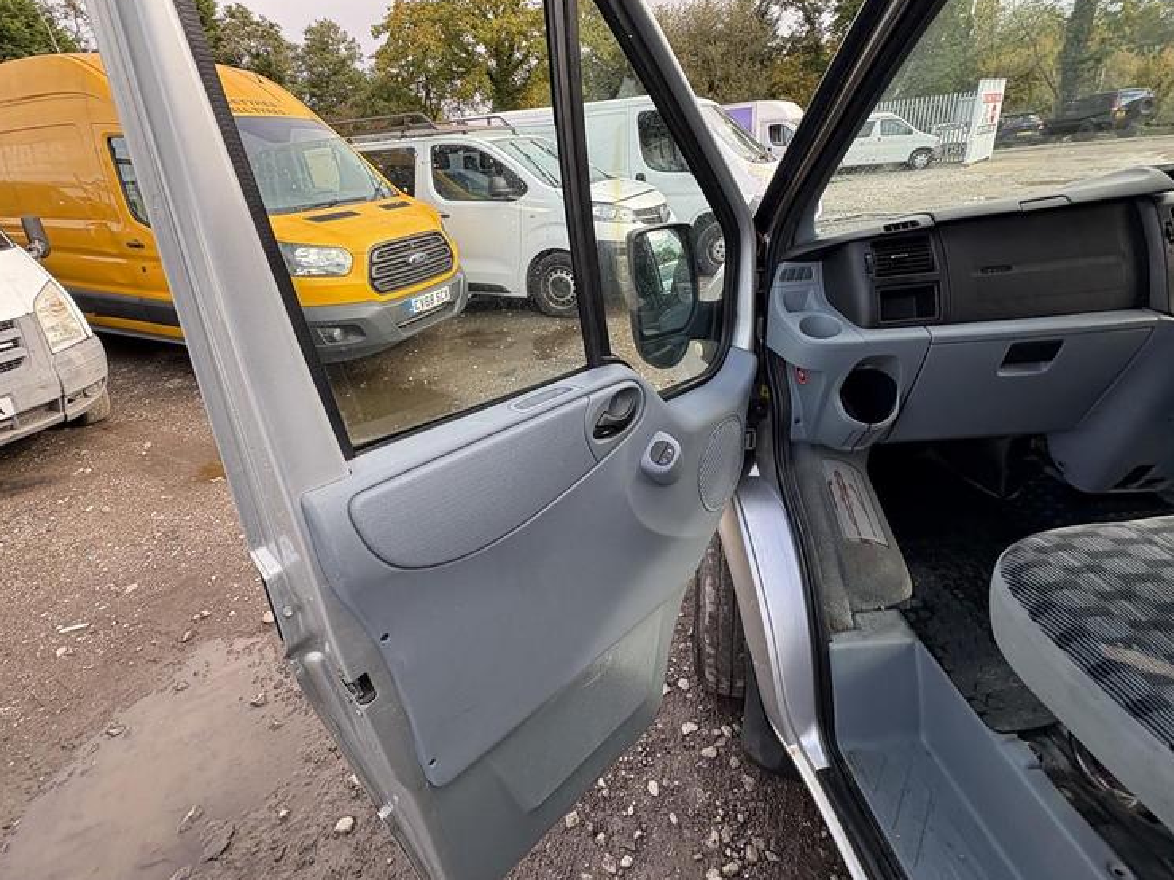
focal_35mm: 17
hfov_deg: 90.9
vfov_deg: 74.4
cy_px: 384
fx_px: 576
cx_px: 544
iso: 40
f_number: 2.2
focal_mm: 2.22
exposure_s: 1/143
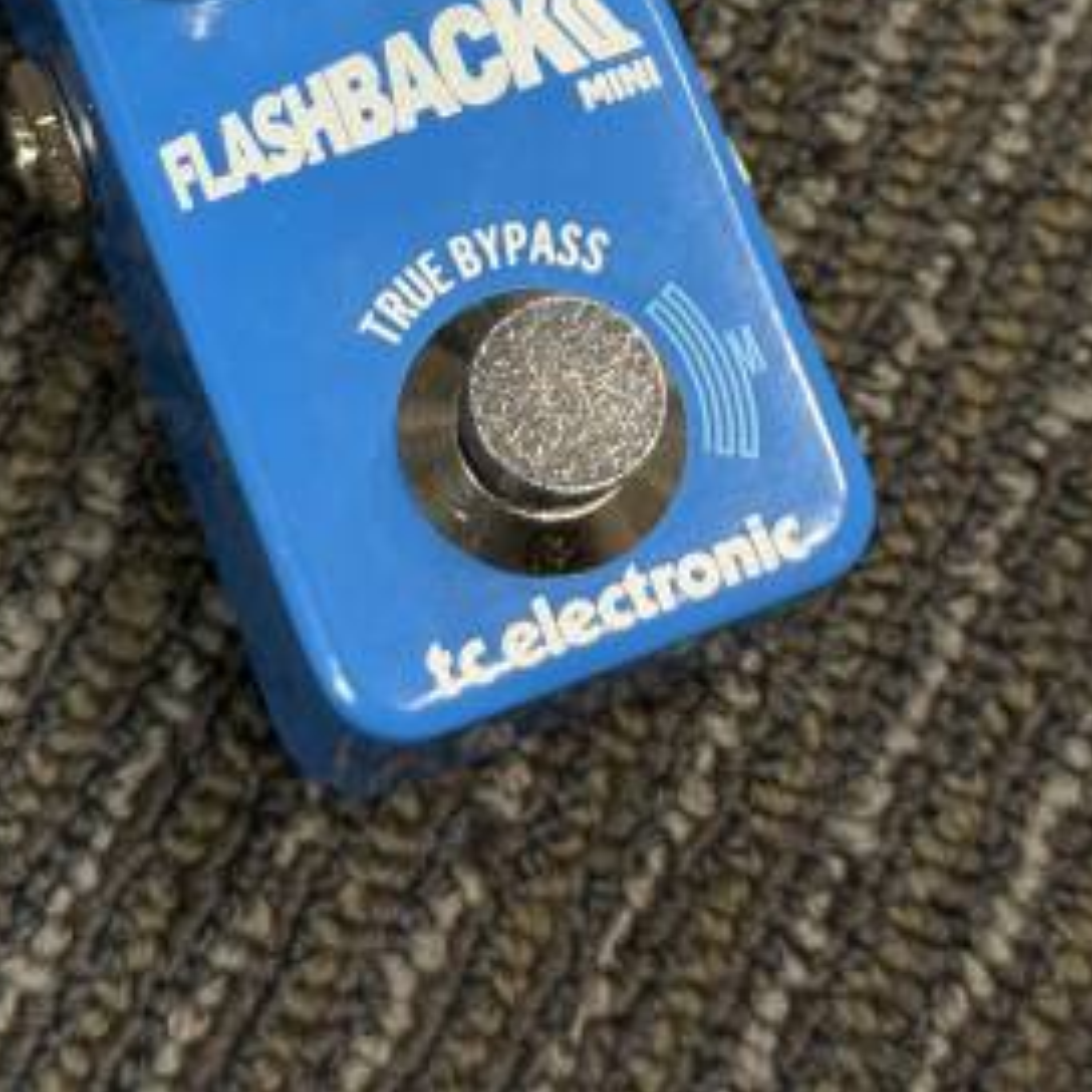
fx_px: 2891
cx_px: 410
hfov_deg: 21.3
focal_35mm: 81
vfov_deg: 21.0
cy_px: 153
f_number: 1.78
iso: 50
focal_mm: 6.76
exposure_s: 1/60
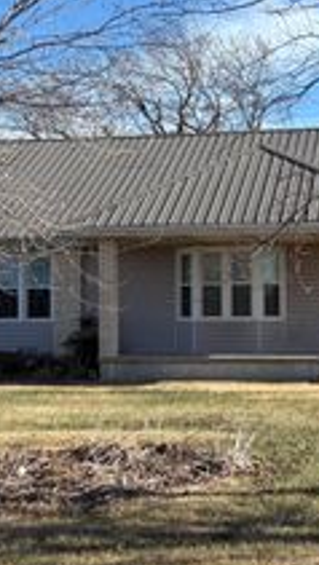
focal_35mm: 67
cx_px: 214
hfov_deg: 18.0
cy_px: 250
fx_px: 1006
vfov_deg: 31.4
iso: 50
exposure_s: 1/2283
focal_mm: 5.96
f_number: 1.6
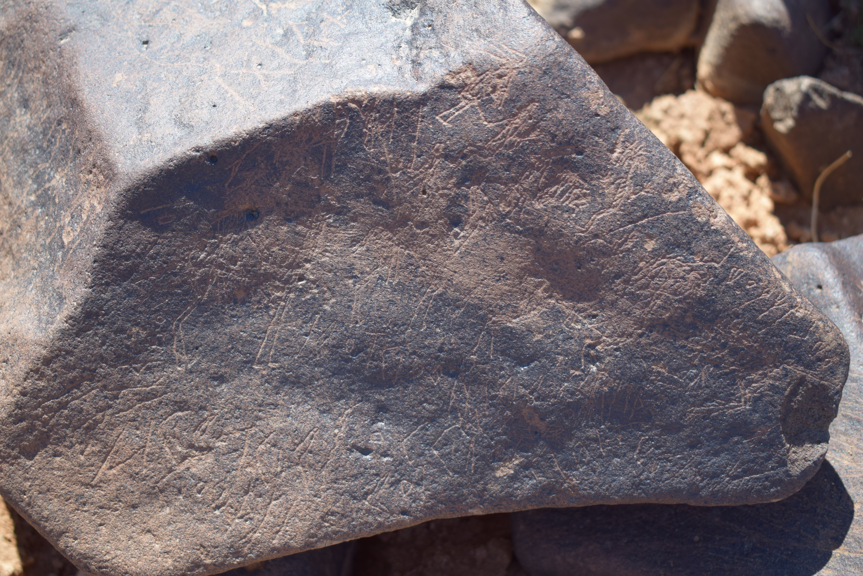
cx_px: 432
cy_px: 288
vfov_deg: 22.6
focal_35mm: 60
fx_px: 1438
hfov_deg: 33.4
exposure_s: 1/500
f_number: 4.8
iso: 200
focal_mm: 40
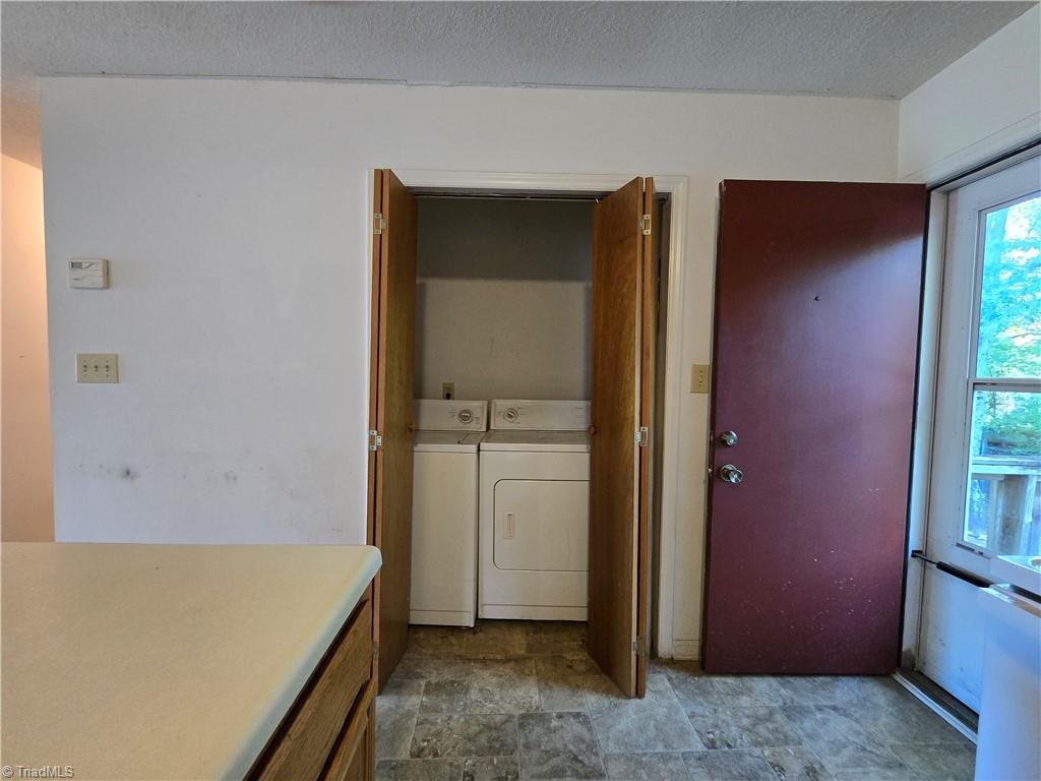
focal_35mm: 13
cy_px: 390
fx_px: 391
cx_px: 520
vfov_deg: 89.9
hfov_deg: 106.2
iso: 1000
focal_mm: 2.2
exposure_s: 1/60
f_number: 2.2
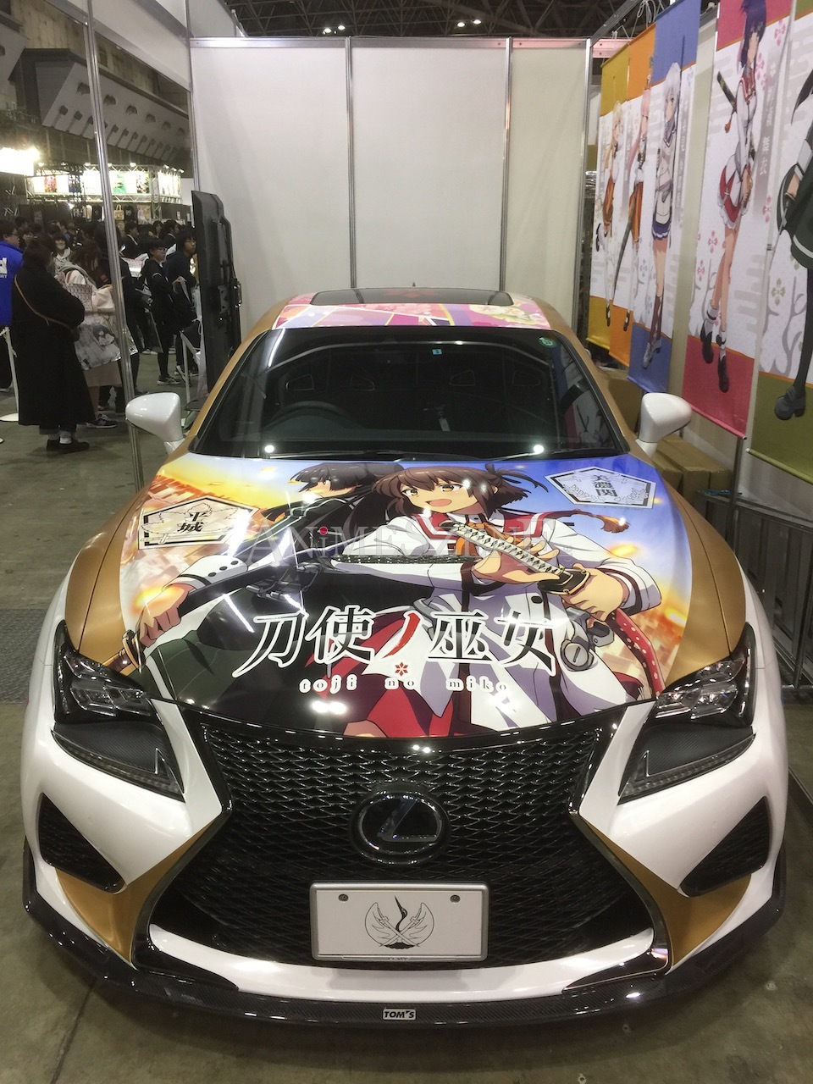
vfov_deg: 61.7
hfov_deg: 48.2
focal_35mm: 29
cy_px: 542
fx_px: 908
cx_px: 406
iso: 40
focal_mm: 4.15
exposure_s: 1/15
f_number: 2.2
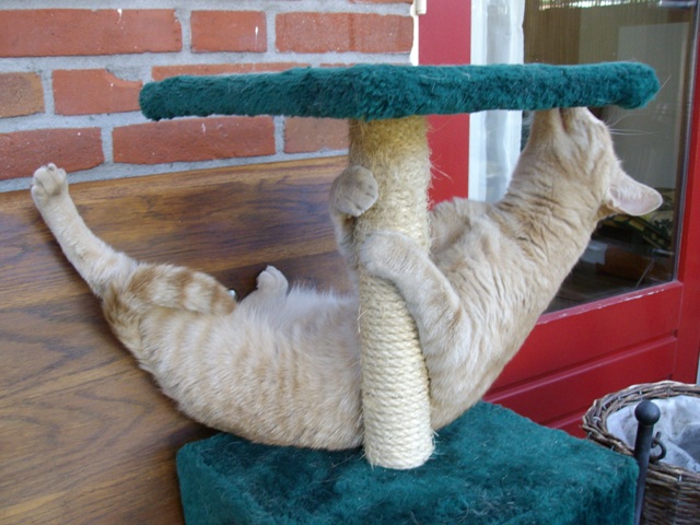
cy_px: 262
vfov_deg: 39.7
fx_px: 728
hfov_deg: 51.4
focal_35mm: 36
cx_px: 350
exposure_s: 1/60
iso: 160
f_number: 2.7
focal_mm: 6
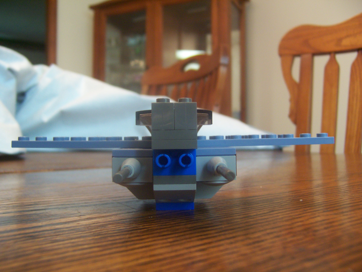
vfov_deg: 42.9
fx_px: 345
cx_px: 181
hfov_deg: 55.4
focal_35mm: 33
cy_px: 136
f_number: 2.8
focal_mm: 5.5
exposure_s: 1/10
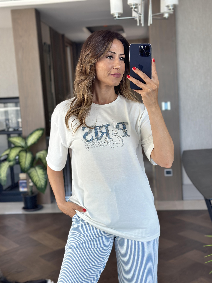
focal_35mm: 48
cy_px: 142
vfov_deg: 39.7
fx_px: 392
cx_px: 106
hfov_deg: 30.3
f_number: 1.78
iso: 125
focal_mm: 6.86
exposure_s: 1/153
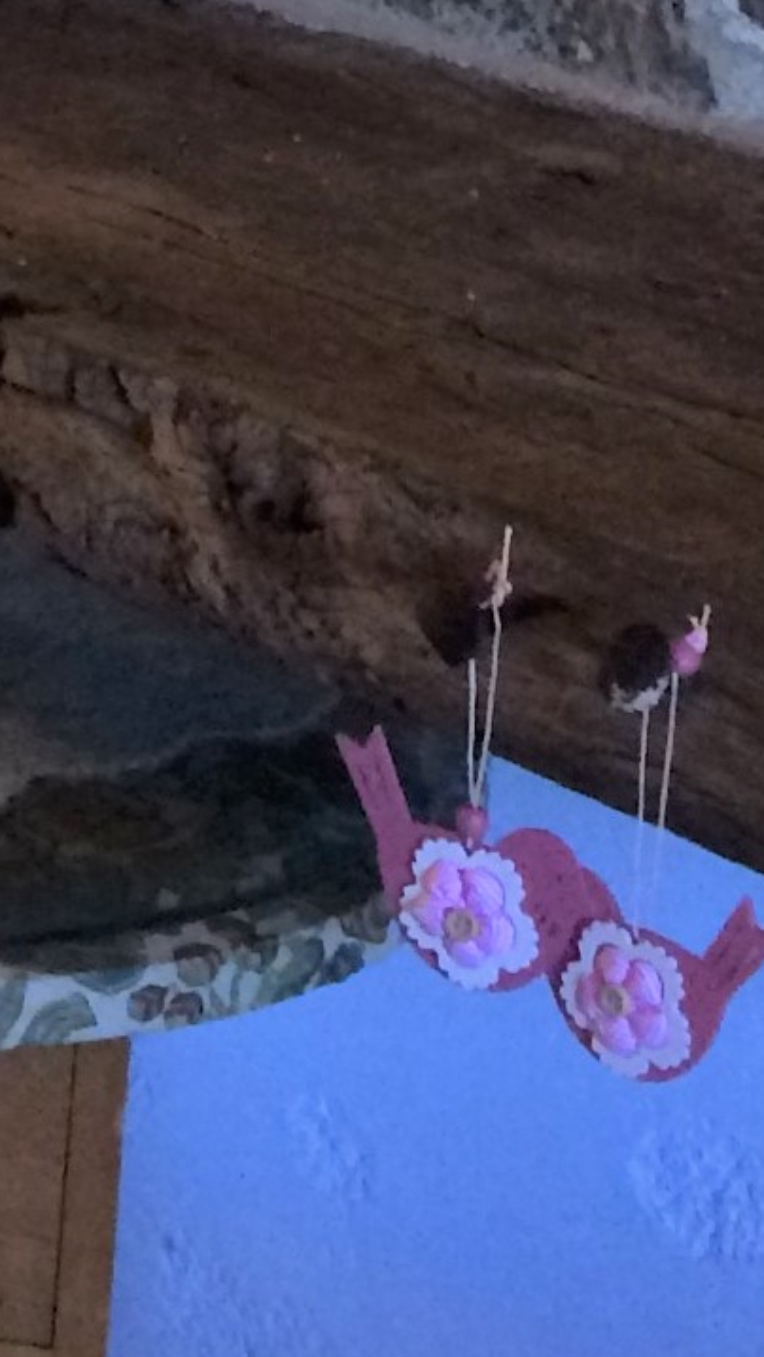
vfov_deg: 16.7
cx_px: -1100
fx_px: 4429
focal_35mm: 123
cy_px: -237
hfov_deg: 8.9
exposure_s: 1/33
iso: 250
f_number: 2.2
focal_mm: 4.15
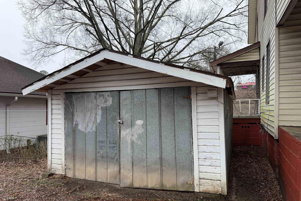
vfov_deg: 51.2
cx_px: 151
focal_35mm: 25
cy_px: 108
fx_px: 209
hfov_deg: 71.5
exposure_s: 1/426
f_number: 1.78
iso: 80
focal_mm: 6.76
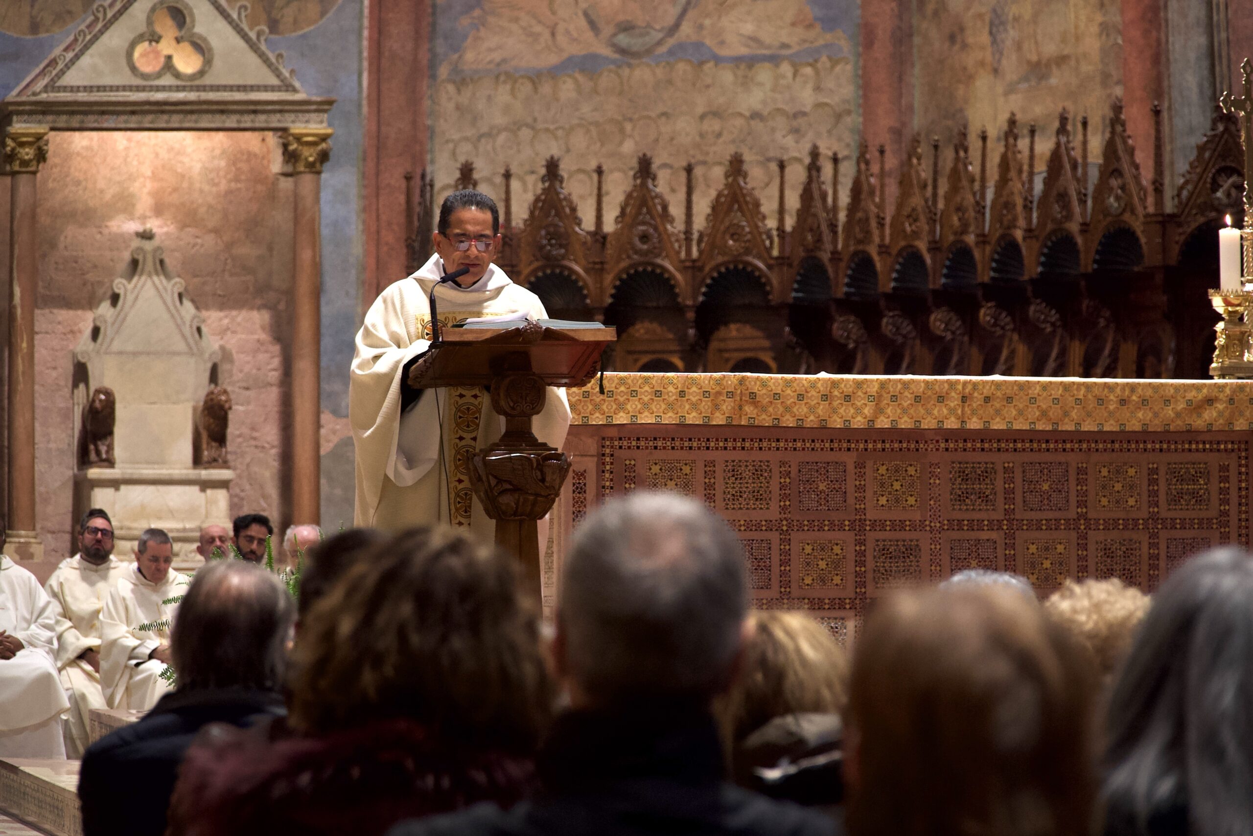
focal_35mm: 124
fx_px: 4316
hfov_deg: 16.5
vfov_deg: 11.1
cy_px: 418
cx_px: 626
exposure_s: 1/100
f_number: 4
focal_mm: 83
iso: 2000
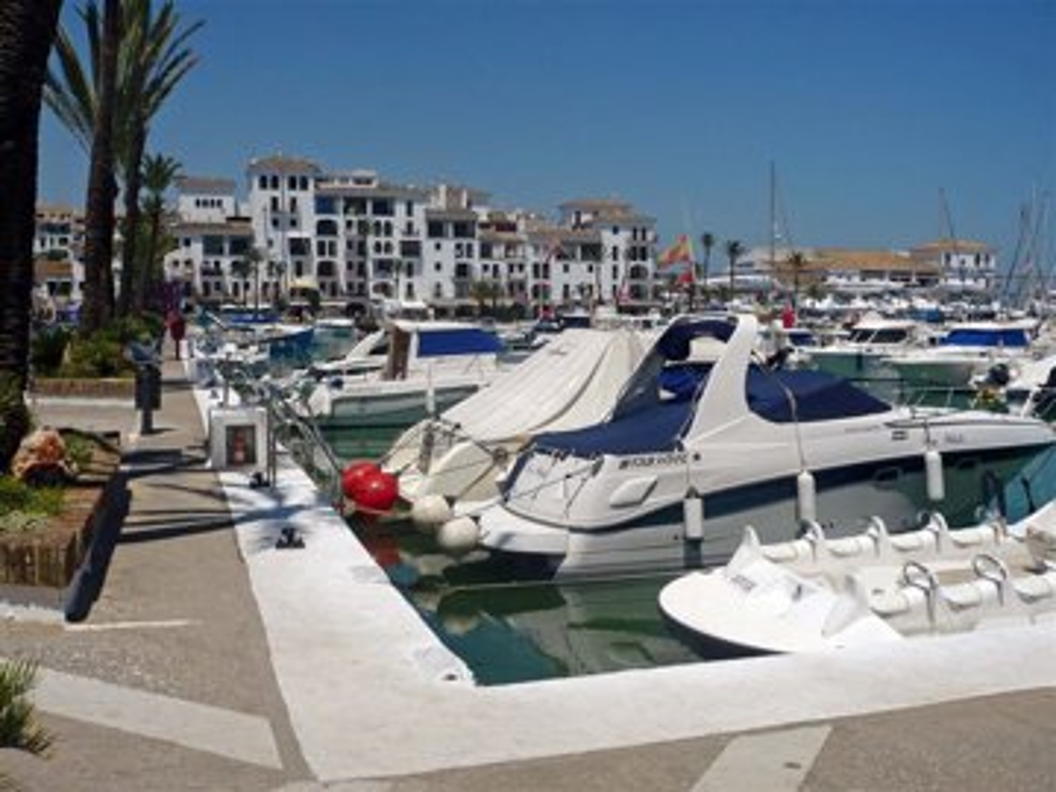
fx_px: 1068
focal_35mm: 35
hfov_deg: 52.6
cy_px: 396
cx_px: 528
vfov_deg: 40.7
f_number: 8
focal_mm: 5.8
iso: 100
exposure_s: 1/640
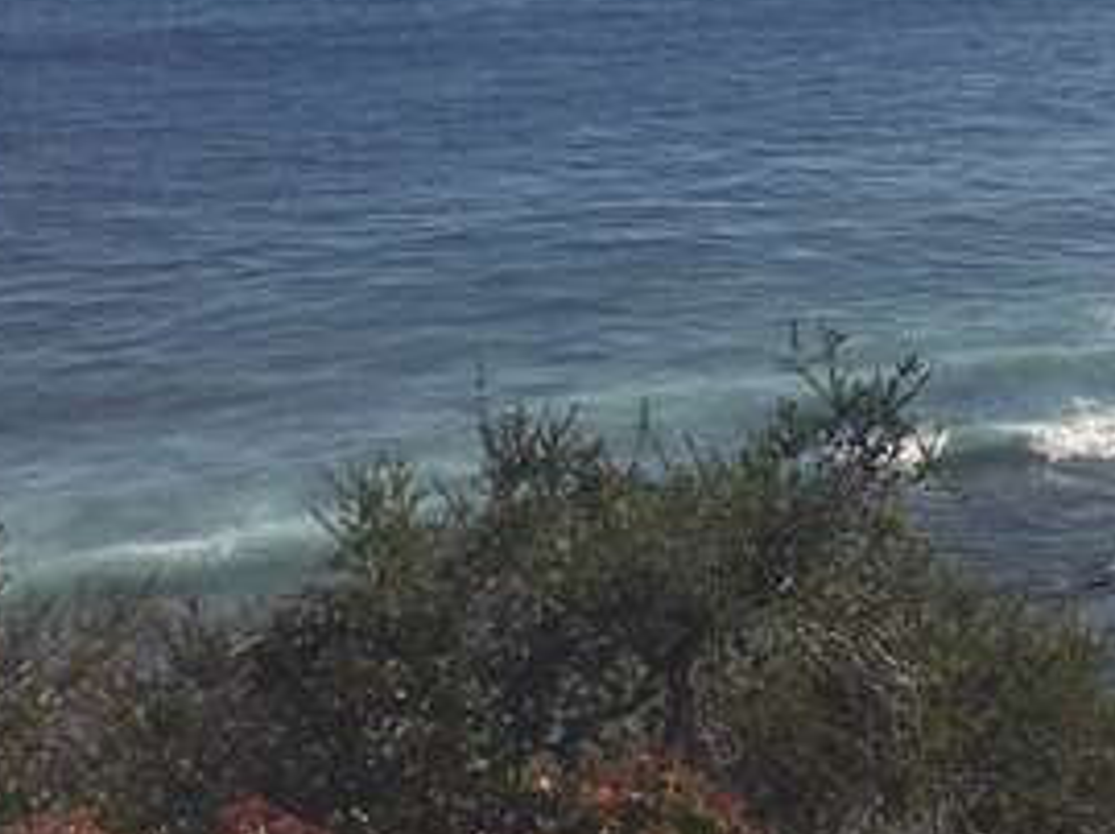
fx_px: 2768
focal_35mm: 86
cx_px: 1524
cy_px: 50
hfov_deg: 20.4
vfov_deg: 16.9
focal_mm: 4.15
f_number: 2.2
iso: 32
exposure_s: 1/4566
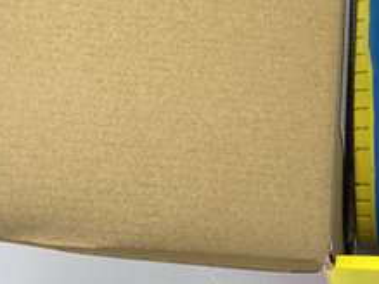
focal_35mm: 83
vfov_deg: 17.5
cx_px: 339
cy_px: 25
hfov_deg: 23.0
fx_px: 908
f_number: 1.8
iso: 80
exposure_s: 1/50
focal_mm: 4.25
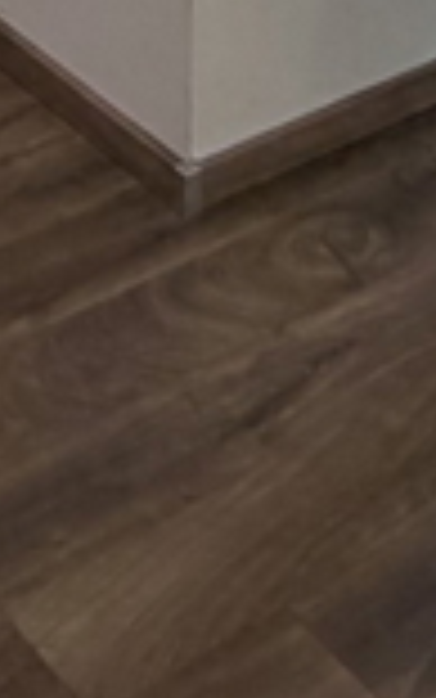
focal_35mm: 115
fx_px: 2184
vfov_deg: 14.0
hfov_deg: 11.3
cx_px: 414
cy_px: -865
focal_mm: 2.22
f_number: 2.2
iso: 250
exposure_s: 1/121
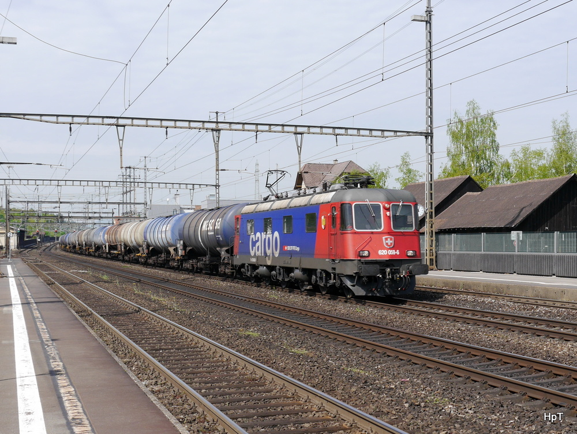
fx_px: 634
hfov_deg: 48.9
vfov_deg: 37.8
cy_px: 217
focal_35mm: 38
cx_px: 288
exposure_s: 1/320
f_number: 8
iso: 160
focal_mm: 19
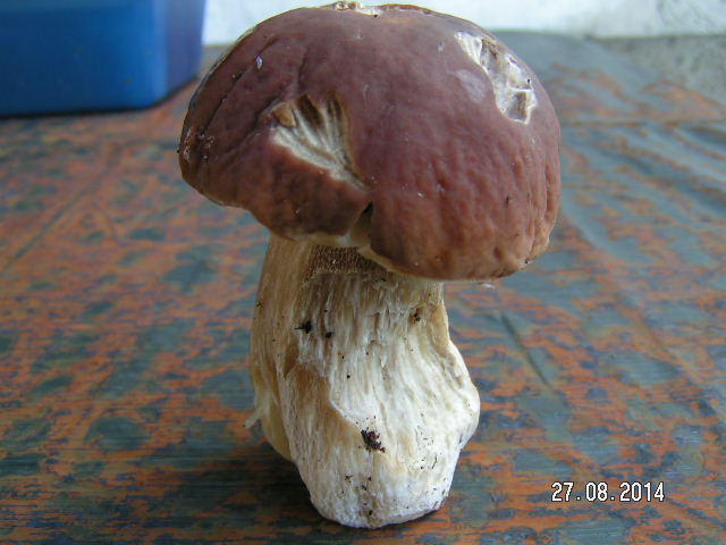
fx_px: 797
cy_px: 272
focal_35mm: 38
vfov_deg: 37.7
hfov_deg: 49.0
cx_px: 363
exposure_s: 1/40
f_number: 3.5
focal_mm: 5.8
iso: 50
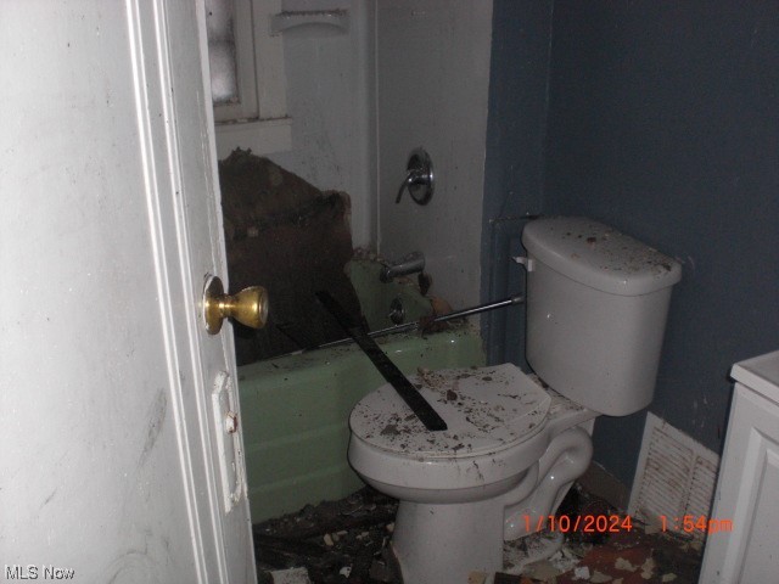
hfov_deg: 49.0
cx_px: 390
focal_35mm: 38
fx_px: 855
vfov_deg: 37.7
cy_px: 292
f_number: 3.1
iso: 200
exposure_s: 1/60
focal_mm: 6.3
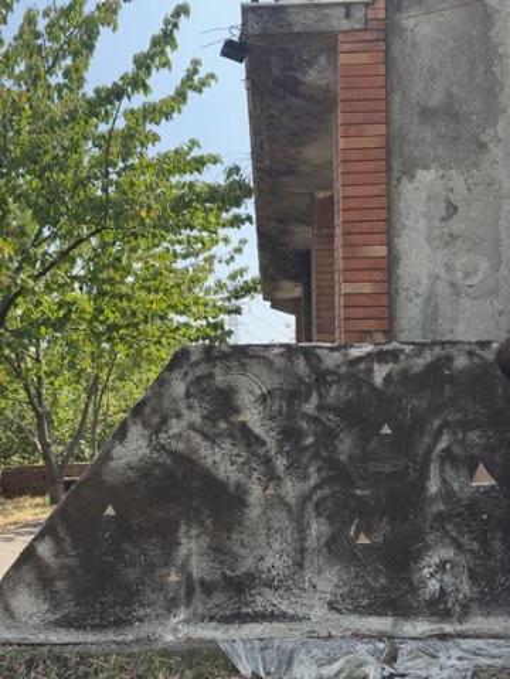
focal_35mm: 48
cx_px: 255
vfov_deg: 39.7
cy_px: 340
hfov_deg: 30.3
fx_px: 943
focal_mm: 6.86
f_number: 1.78
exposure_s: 1/773
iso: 64
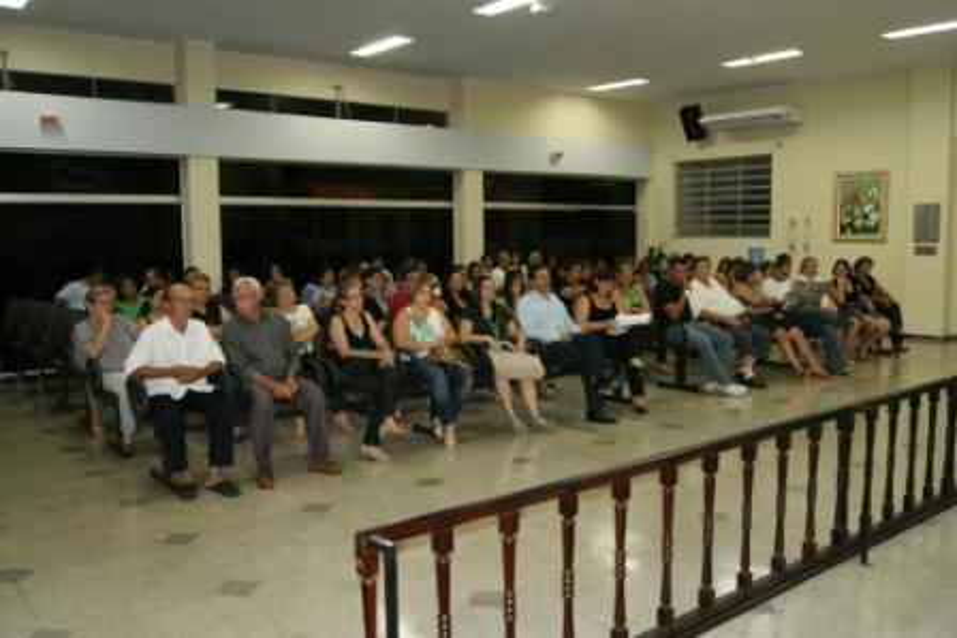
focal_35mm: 30
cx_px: 478
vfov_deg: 43.6
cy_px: 319
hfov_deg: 61.9
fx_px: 798
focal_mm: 20
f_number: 5.6
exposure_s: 1/60
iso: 400
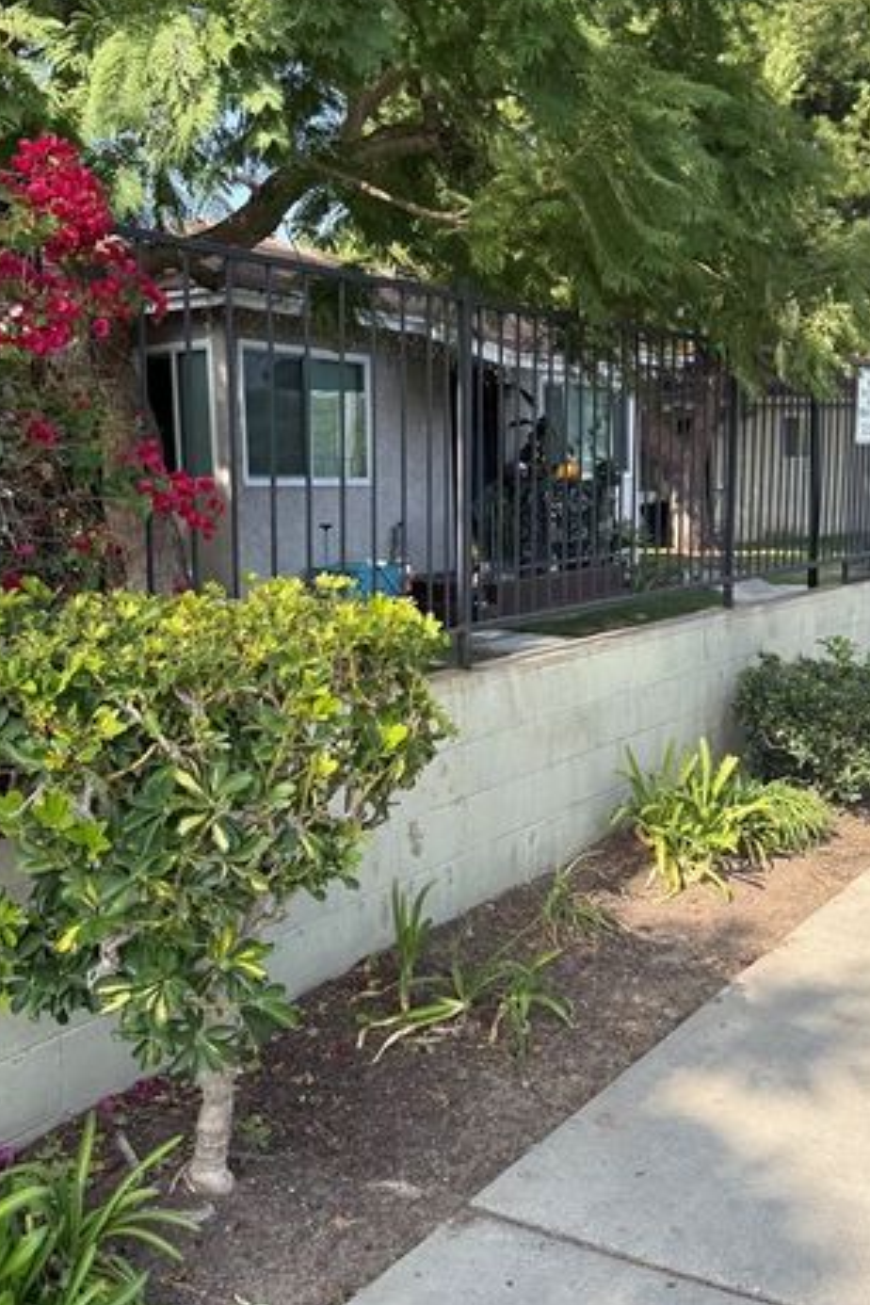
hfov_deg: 36.9
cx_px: 435
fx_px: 1305
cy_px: 628
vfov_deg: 53.1
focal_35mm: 36
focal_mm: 6.76
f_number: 1.78
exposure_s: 1/931
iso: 80
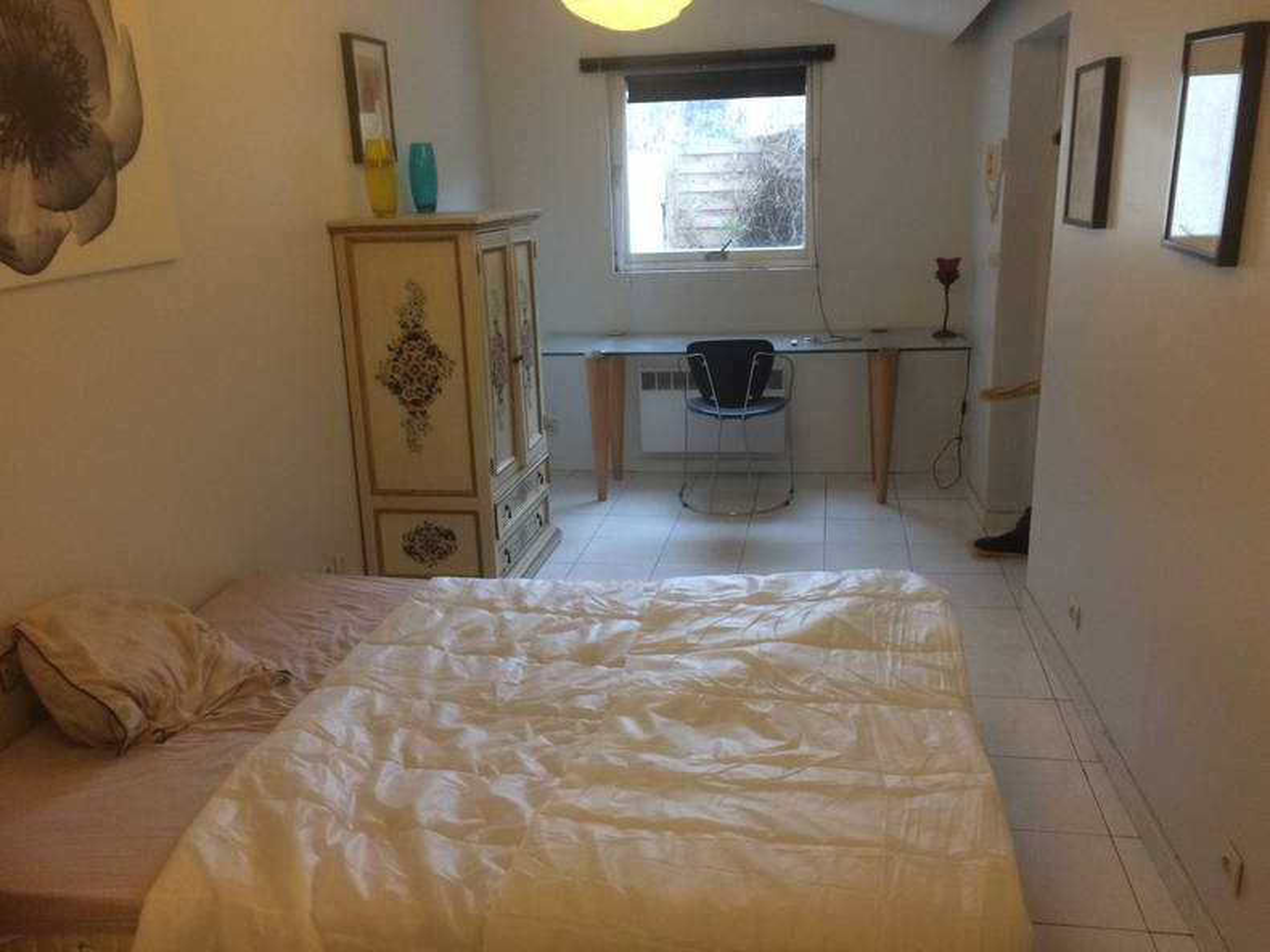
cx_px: 635
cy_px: 476
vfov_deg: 48.2
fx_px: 1064
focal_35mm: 29
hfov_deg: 61.7
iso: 320
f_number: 2.2
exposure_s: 1/33
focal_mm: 4.15
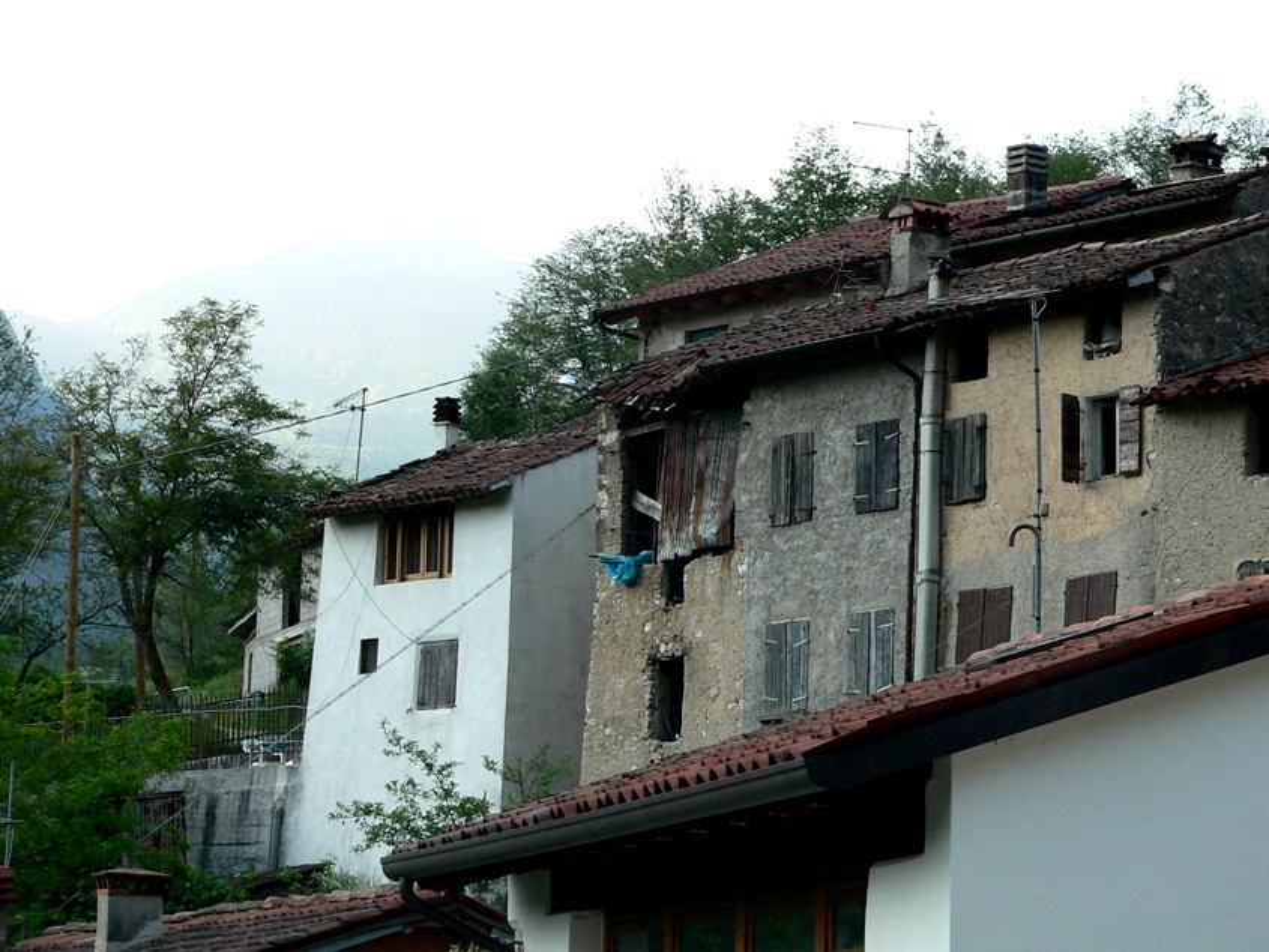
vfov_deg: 12.4
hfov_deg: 16.4
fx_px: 4400
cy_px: 476
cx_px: 634
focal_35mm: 120
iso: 200
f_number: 4
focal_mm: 20
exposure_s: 1/320
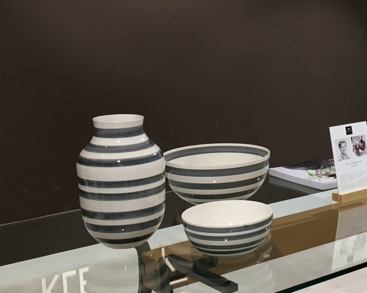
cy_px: 126
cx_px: 360
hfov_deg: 27.2
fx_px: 717
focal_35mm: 66
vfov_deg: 23.1
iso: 40
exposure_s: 1/33
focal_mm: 4.15
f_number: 2.2
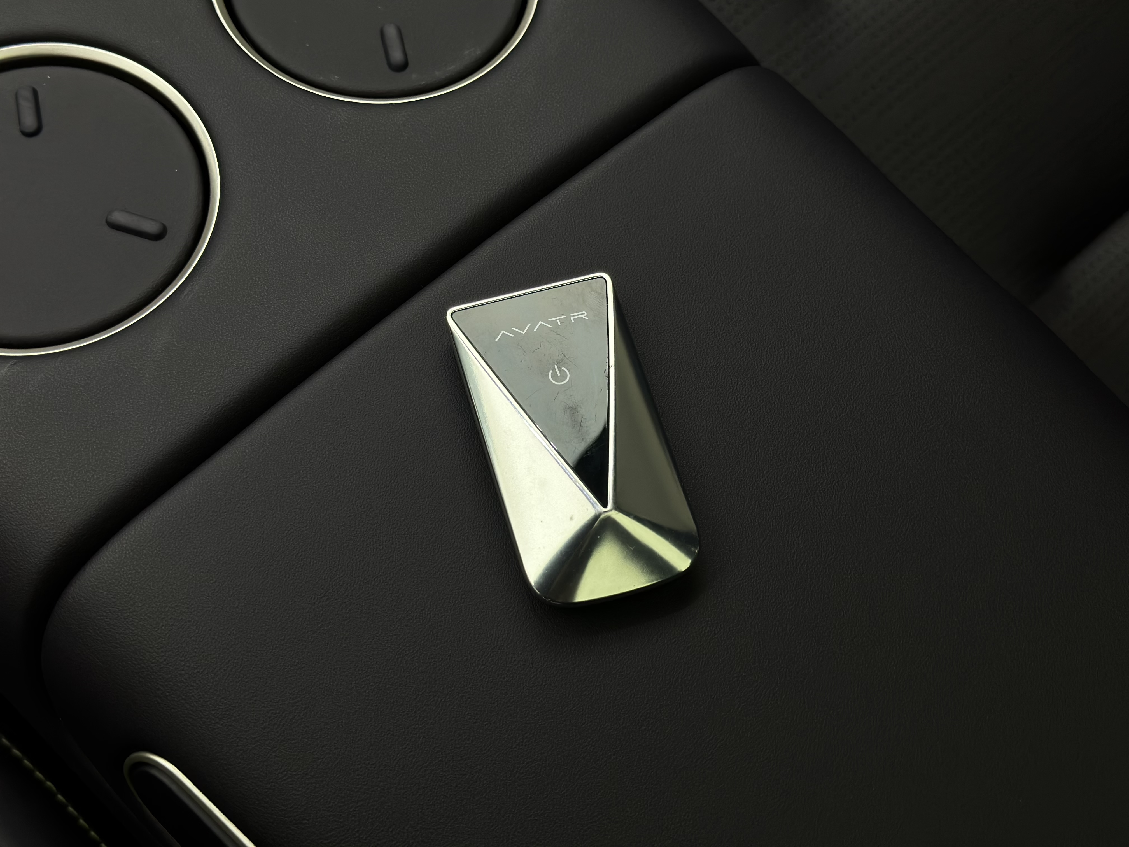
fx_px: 1566
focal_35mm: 48
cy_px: 424
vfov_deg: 30.3
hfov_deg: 39.7
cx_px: 564
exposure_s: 1/121
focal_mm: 6.86
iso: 100
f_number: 1.78
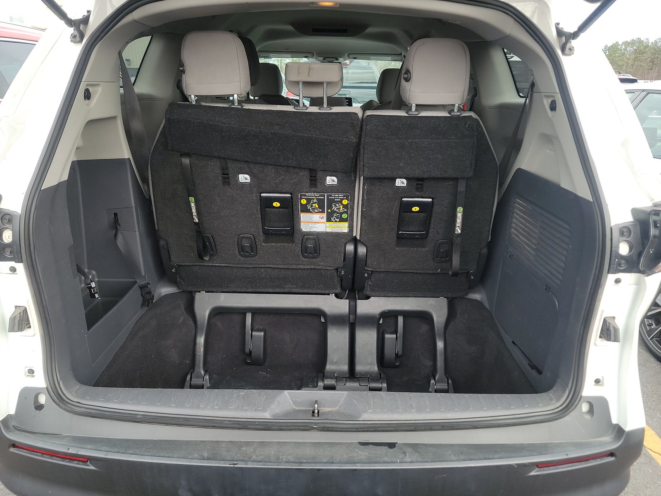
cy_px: 248
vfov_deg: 56.8
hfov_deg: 71.6
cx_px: 330
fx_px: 458
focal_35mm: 24
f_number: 1.8
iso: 79
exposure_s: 1/119
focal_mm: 6.7
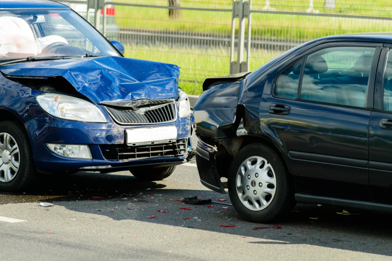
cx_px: 196
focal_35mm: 200
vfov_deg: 6.9
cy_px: 130
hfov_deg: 10.3
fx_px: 2178
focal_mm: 200
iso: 200
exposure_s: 1/320
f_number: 5.6
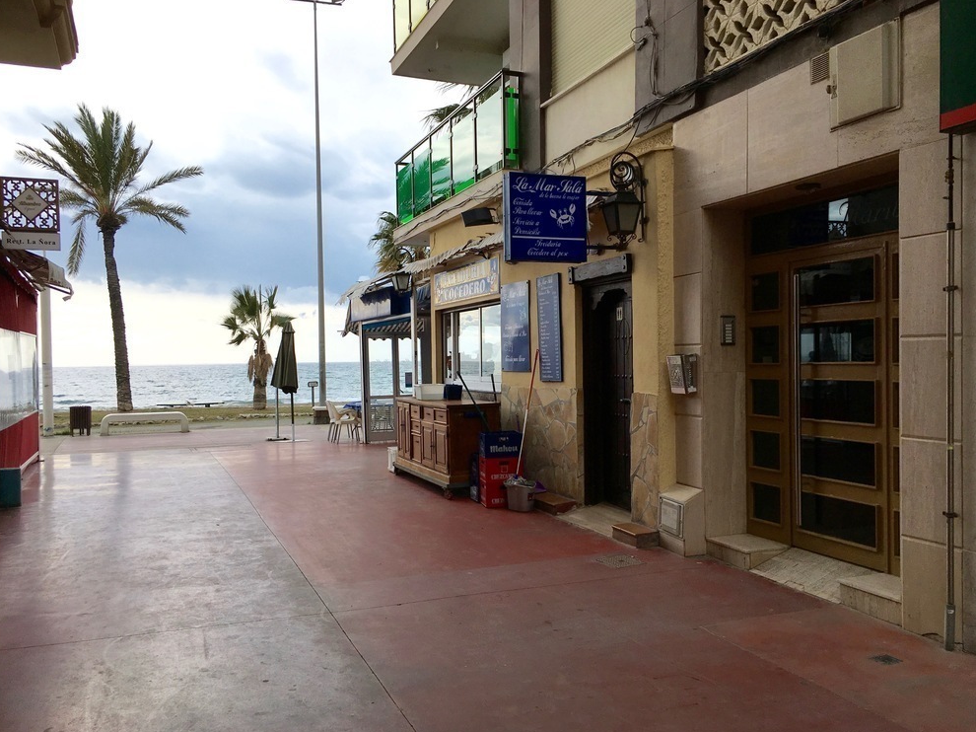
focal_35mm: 30
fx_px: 846
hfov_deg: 60.0
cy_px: 375
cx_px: 496
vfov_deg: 46.8
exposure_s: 1/1326
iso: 25
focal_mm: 4.15
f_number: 2.2
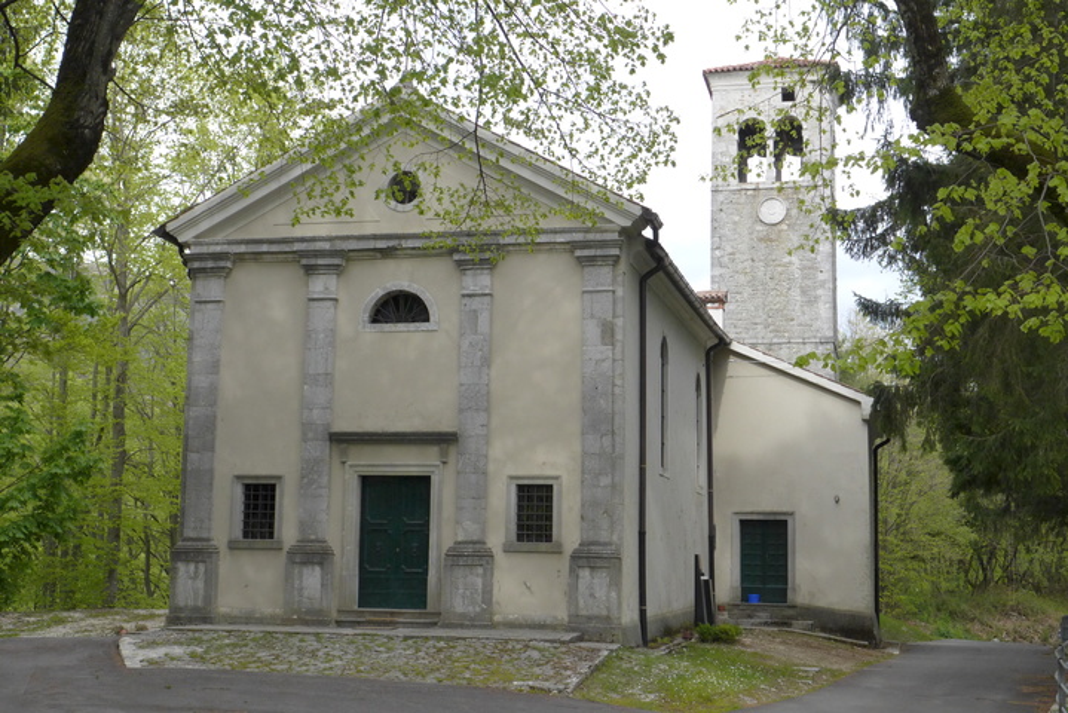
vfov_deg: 27.0
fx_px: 1484
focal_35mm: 50
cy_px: 356
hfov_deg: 39.6
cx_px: 534
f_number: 3.2
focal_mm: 9.8
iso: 400
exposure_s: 1/2000
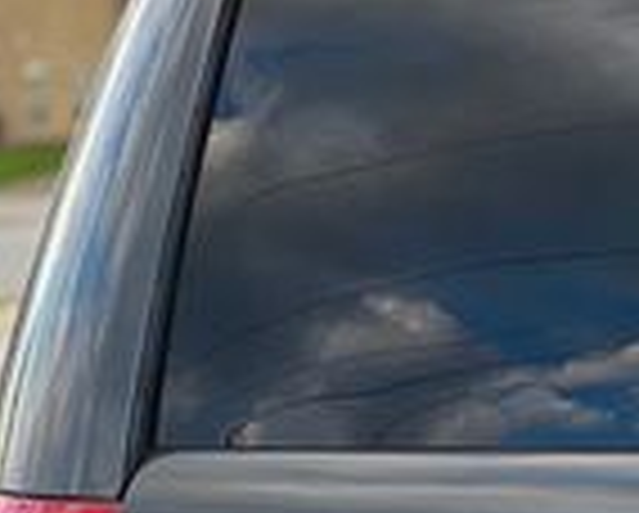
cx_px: 1076
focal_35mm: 339
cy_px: 711
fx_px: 6420
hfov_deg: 5.6
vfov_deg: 4.6
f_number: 2.8
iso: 64
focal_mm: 9
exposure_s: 1/121
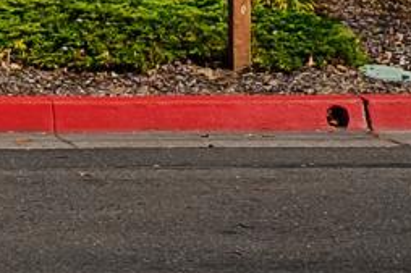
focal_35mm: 177
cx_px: -350
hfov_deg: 10.8
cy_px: -444
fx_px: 2019
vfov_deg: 7.2
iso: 160
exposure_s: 1/400
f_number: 9
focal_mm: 20
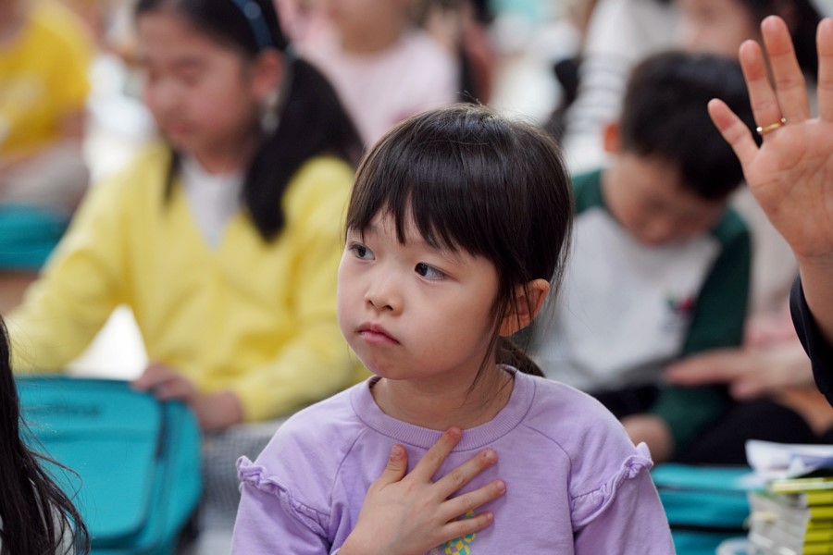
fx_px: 3262
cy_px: 278
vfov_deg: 9.7
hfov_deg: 14.6
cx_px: 416
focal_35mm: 141
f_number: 4
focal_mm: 141
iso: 2000
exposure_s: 1/160
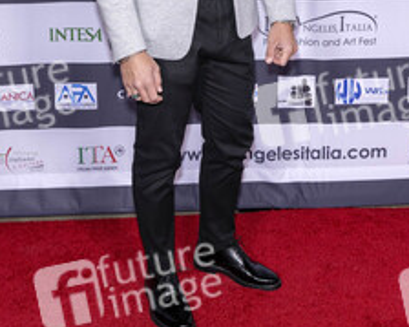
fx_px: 690
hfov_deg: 33.0
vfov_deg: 25.5
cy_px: 13
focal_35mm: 57
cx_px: 181
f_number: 5.6
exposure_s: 1/200
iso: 800
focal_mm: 34
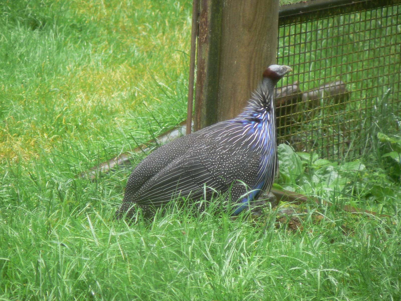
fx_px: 5004
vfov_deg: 3.4
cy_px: 150
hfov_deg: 4.6
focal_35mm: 432
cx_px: 200
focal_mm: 72
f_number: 3.3
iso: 100
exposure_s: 1/50
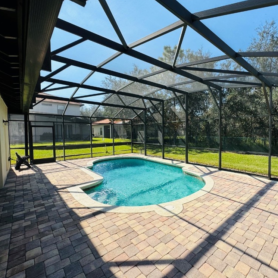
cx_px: 190
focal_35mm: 17
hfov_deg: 80.6
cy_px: 138
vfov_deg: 84.0
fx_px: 154
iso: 40
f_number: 2.2
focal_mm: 2.22
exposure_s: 1/693
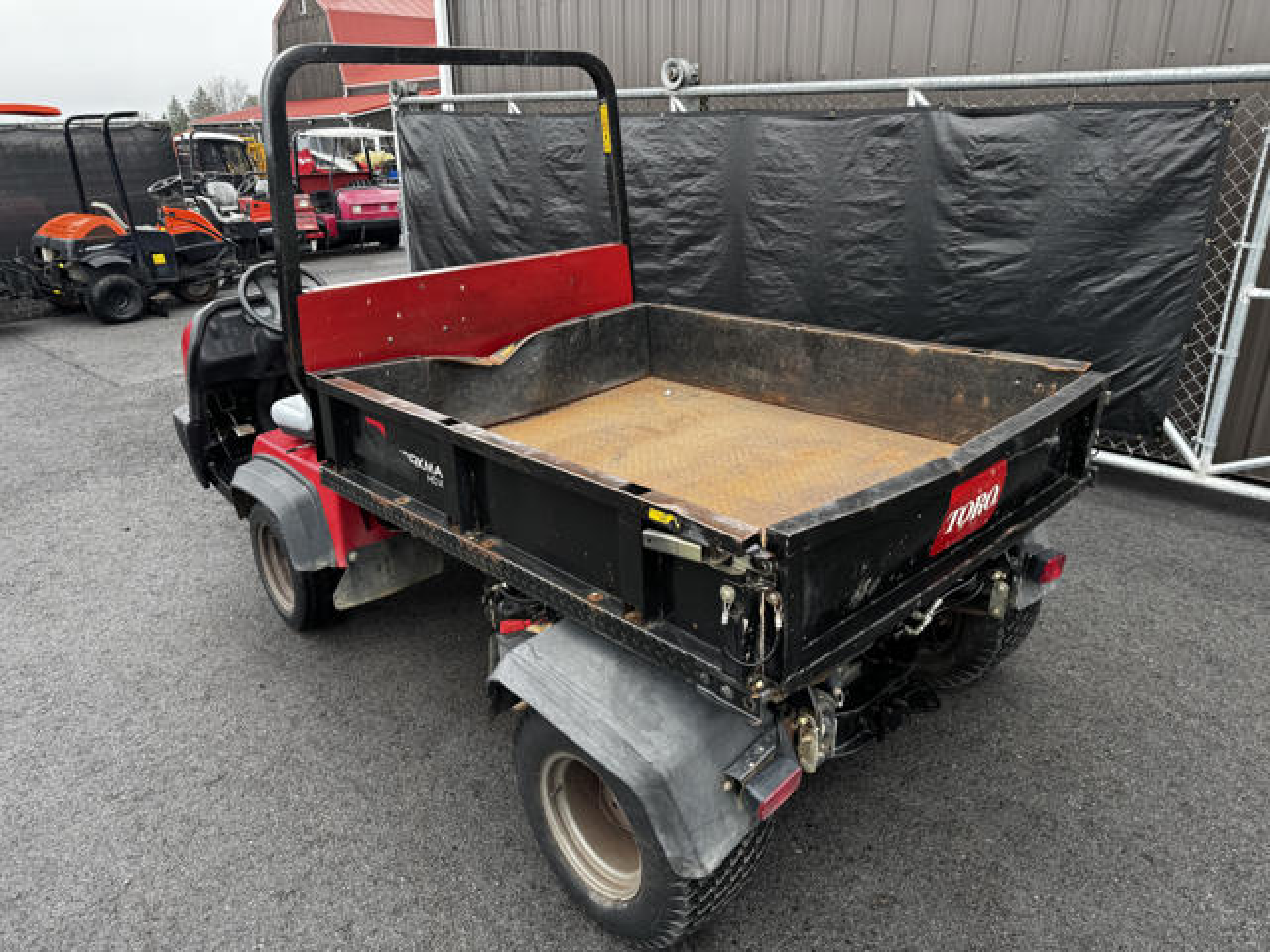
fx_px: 881
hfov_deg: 71.6
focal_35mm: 24
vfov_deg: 56.8
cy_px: 476
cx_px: 635
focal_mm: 6.76
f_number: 1.78
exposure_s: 1/343
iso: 80
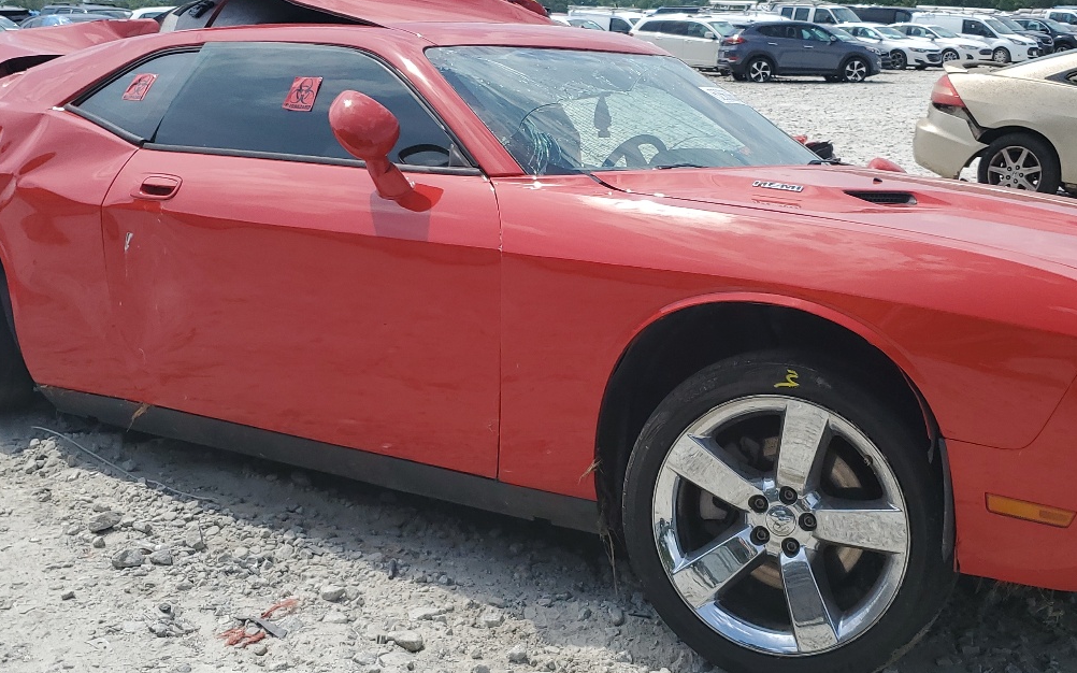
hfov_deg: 45.2
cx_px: 590
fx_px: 1291
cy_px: 358
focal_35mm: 44
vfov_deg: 29.2
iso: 50
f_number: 1.5
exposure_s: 1/5000
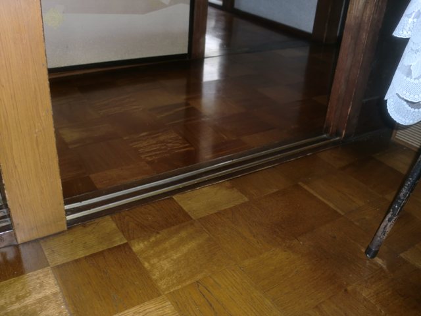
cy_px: 158
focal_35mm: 35
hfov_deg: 52.6
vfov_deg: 40.7
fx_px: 426
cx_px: 210
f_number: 3.1
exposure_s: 1/40
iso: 64
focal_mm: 6.3
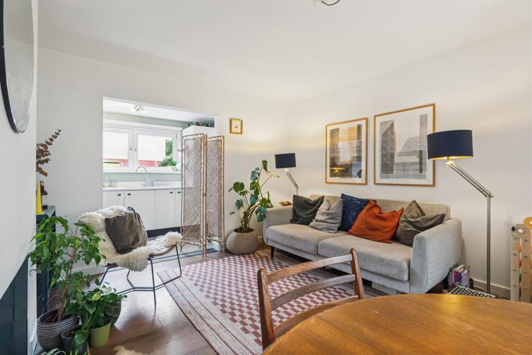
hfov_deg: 95.0
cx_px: 266
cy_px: 178
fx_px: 244
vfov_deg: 72.1
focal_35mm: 16
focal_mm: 11
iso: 640
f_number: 4.5
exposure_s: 1/30
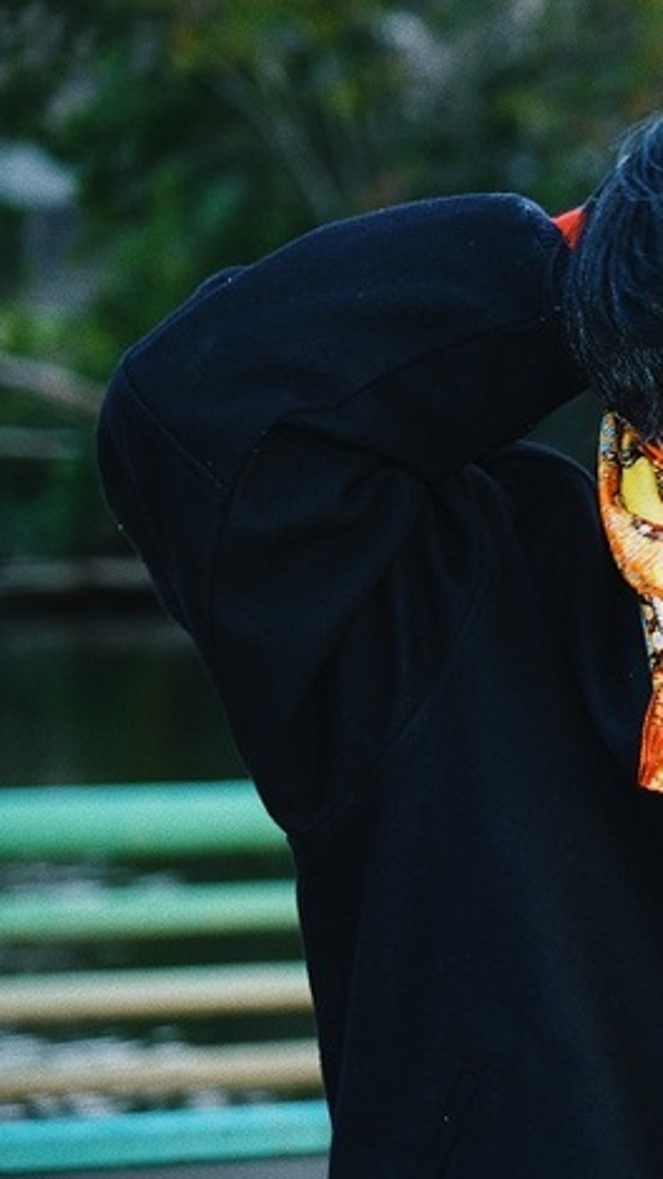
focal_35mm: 190
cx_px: 864
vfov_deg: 11.3
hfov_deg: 6.3
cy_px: 591
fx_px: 5945
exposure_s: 1/60
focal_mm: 80
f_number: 4
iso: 800
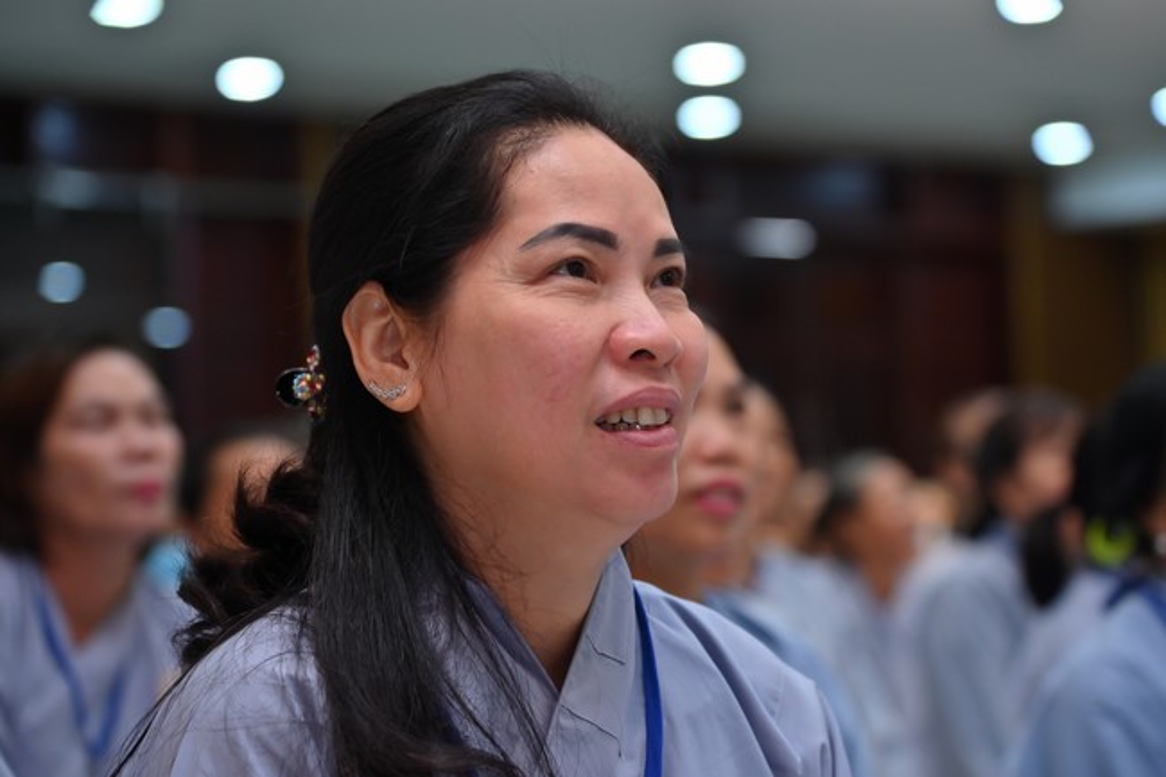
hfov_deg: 17.1
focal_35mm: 120
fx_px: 3885
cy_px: 388
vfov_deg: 11.4
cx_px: 583
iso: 1000
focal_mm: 120
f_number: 5
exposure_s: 1/100
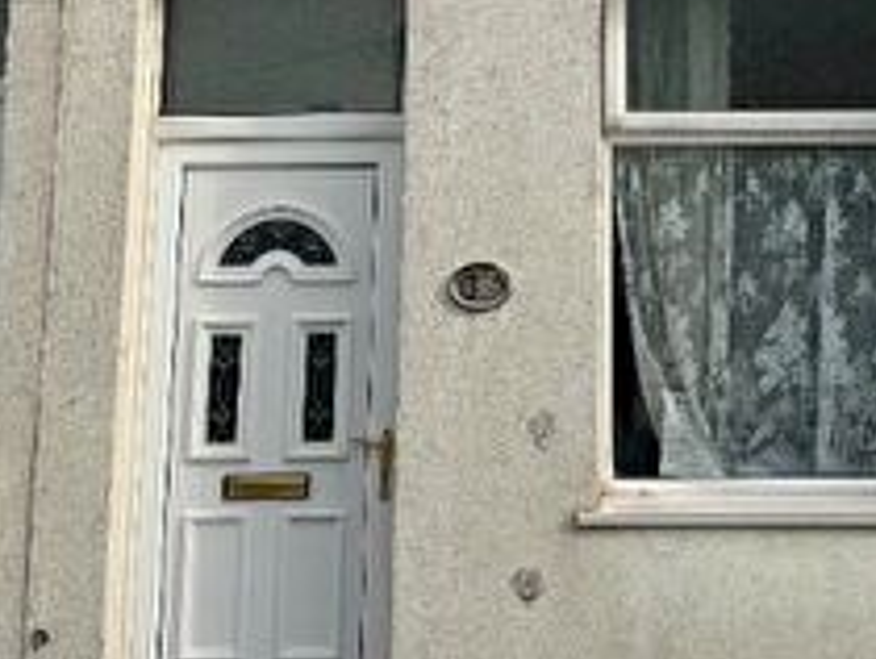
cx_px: 651
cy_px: -177
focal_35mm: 80
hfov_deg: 24.1
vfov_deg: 17.4
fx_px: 2027
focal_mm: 6.76
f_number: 1.78
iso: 80
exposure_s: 1/4310
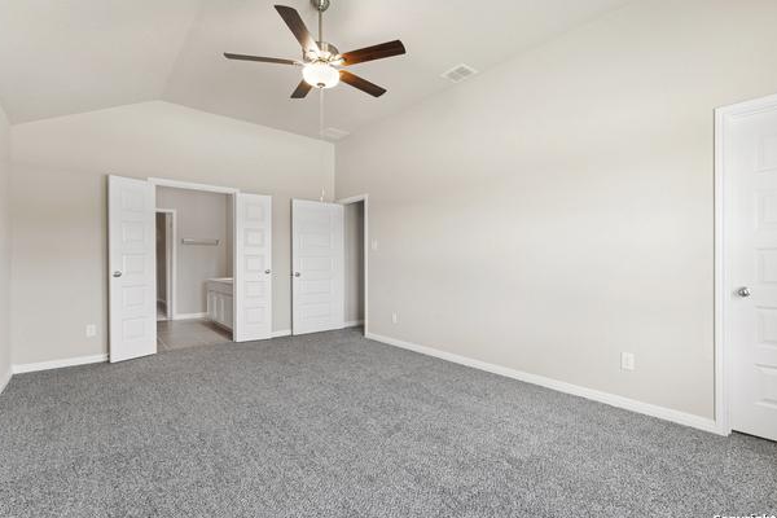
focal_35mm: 16
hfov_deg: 96.3
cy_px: 266
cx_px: 401
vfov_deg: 73.4
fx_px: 348
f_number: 14
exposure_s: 1/1.67
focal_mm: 15.1
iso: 100
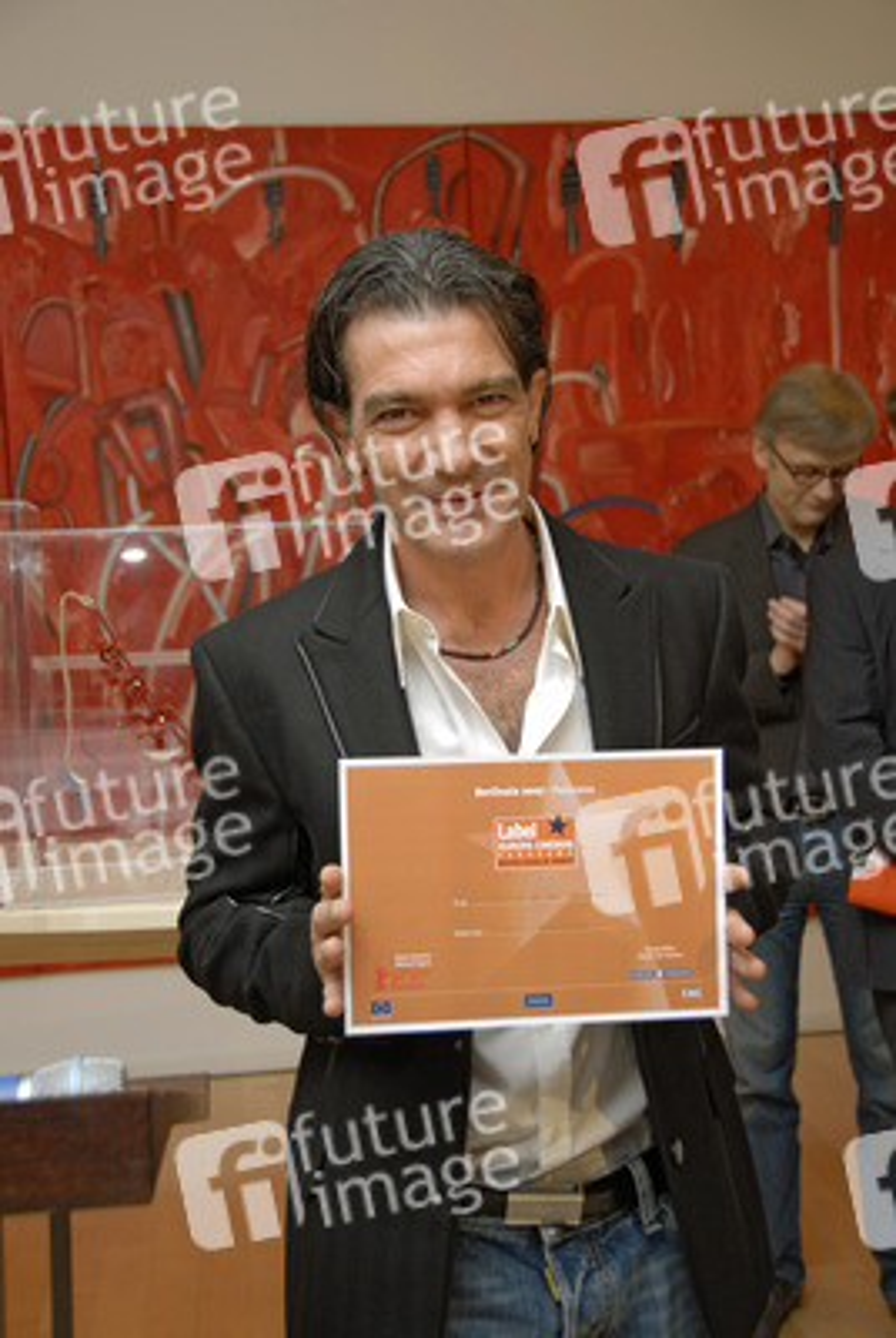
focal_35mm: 48
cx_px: 448
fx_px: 1786
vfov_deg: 41.1
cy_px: 669
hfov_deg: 28.2
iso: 400
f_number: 4.2
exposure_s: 1/60
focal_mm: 32
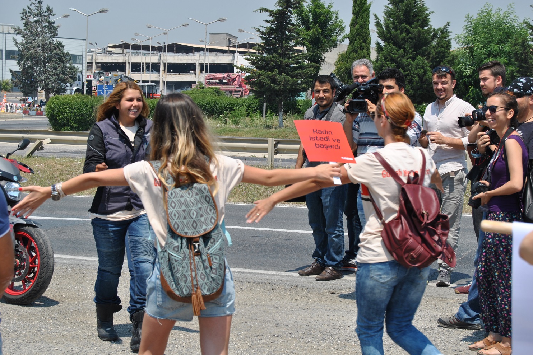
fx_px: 1236
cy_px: 177
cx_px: 268
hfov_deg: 24.3
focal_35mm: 84
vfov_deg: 16.4
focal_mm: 55
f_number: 9
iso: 100
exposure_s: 1/320
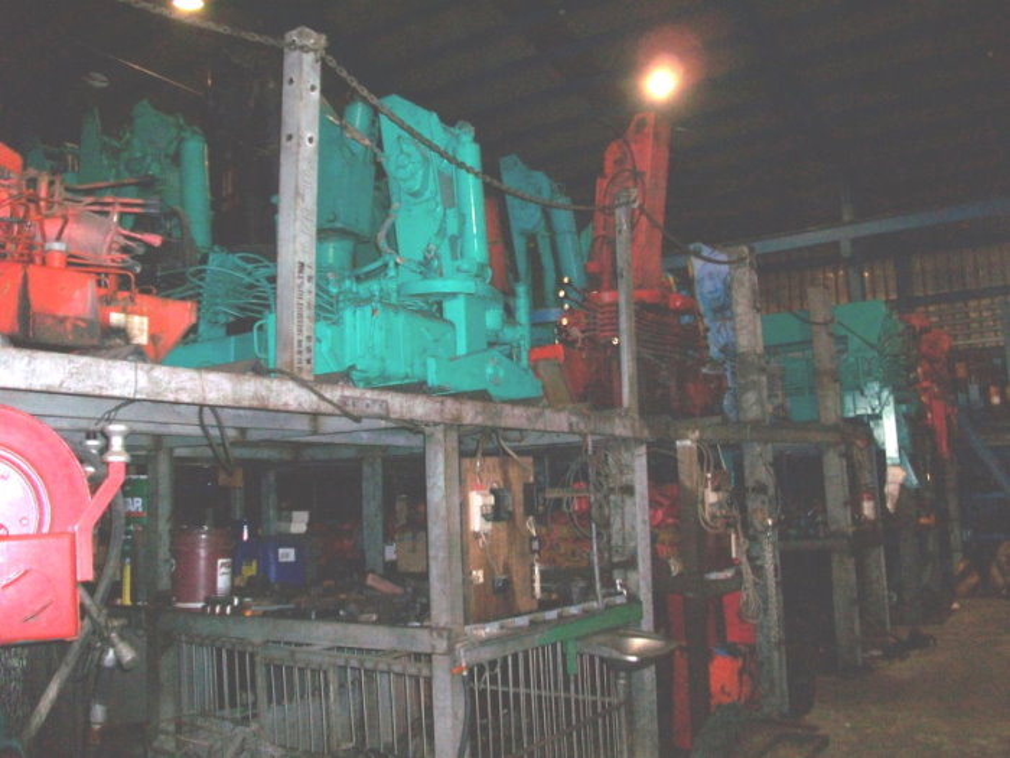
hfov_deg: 56.8
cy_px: 379
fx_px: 934
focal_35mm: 32
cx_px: 505
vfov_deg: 44.2
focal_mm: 5.7
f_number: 2.8
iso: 160
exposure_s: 1/60
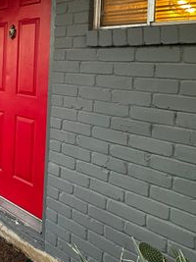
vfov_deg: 50.5
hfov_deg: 35.0
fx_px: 264
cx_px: -19
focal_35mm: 35
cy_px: 66
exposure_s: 1/60
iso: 160
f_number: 2.2
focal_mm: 2.22
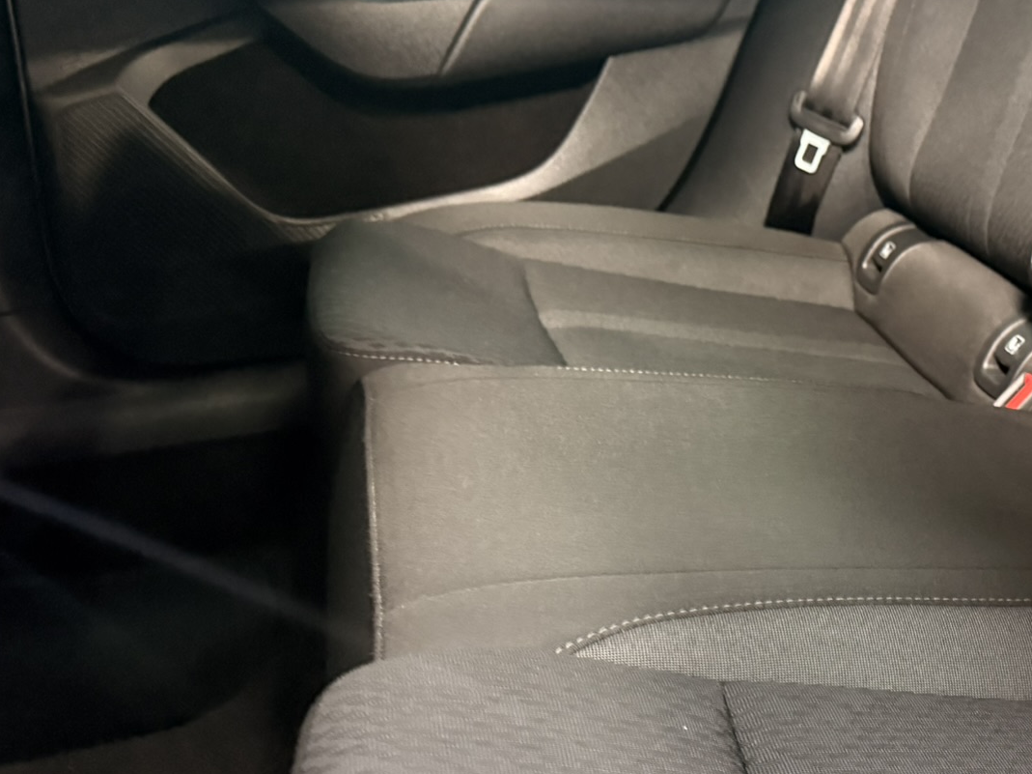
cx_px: 933
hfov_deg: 38.4
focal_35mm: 46
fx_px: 1371
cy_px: 439
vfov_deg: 31.5
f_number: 1.78
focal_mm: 6.76
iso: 1000
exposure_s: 1/34
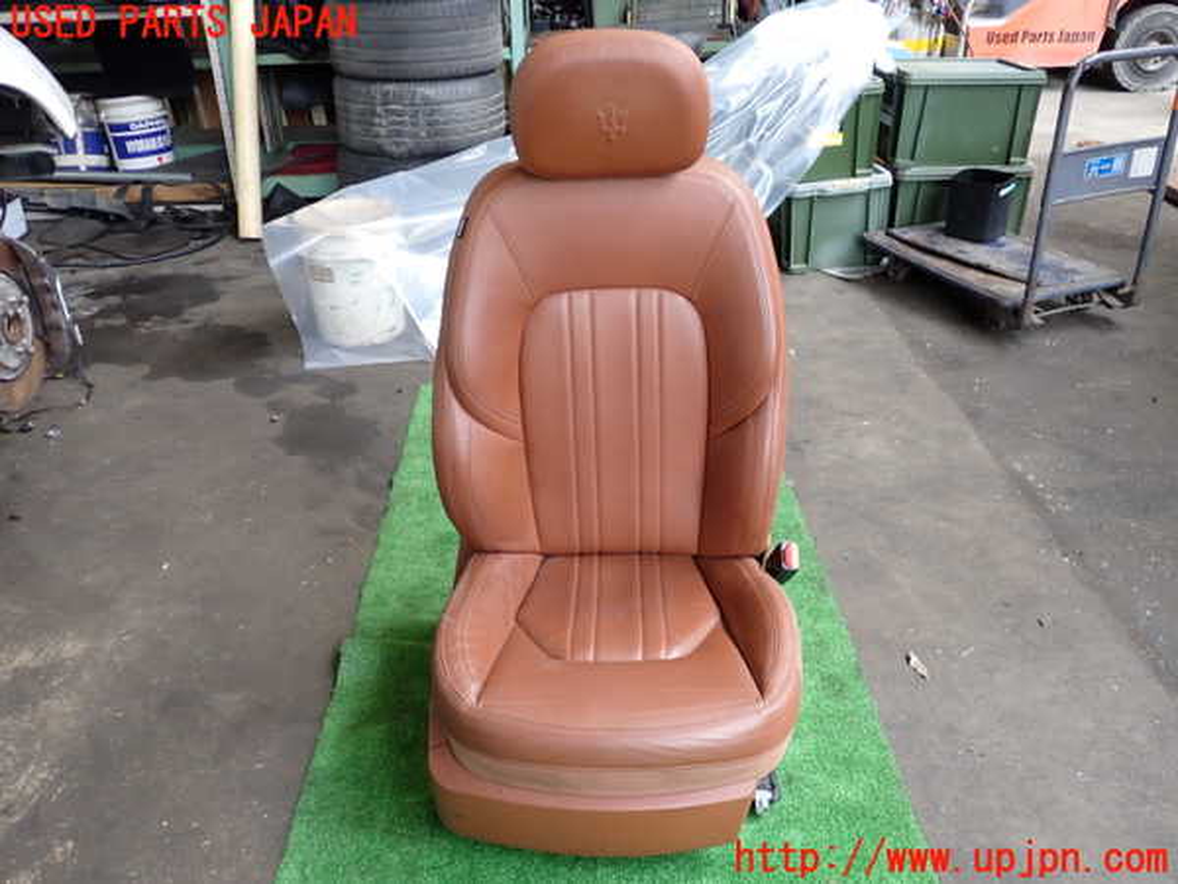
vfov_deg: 46.8
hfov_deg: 60.0
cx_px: 589
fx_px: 1021
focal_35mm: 30
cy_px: 442
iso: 200
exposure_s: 1/100
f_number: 2.3
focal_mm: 5.4
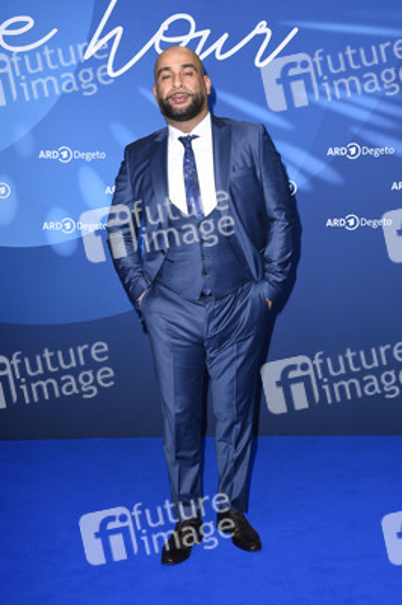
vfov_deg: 36.3
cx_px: 201
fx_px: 923
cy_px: 302
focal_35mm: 55
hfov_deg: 24.6
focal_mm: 55
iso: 800
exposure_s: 1/250
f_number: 6.3
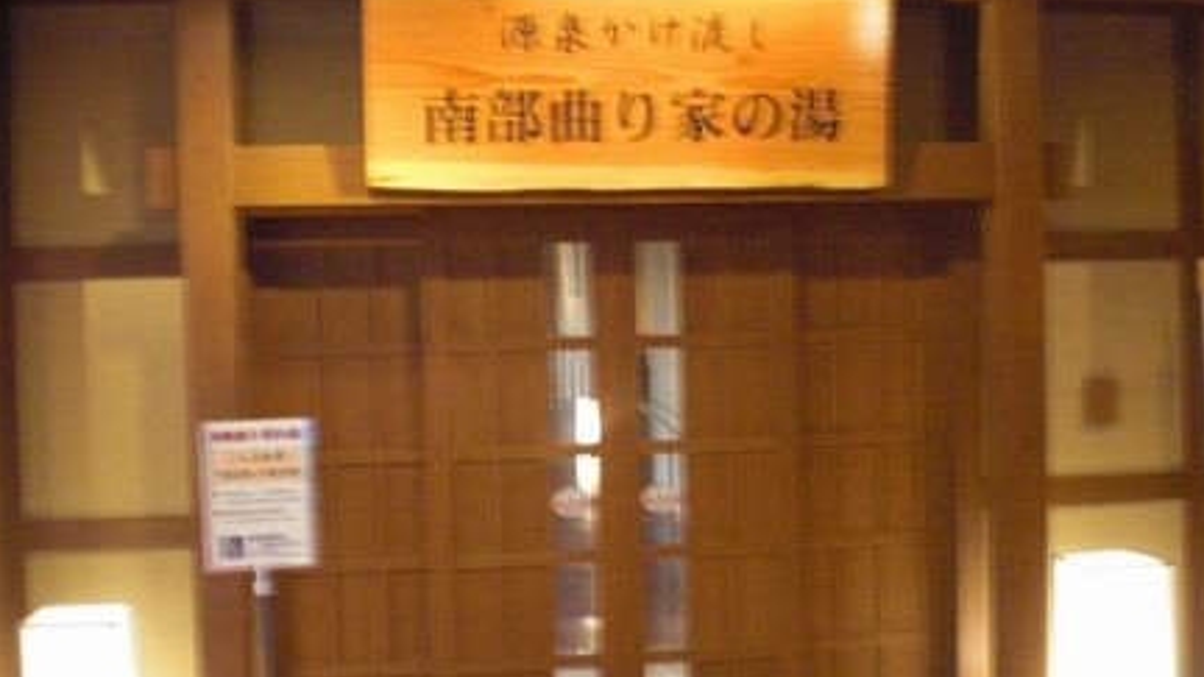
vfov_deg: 27.7
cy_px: 365
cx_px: 592
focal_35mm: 43
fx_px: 1373
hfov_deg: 47.4
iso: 800
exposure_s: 1/20
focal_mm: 6.3
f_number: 3.1
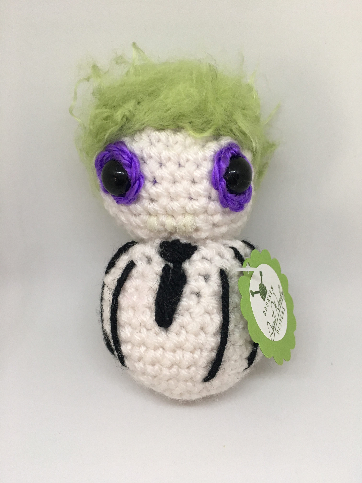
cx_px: 181
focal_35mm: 29
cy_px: 242
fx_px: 404
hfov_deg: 48.2
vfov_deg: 61.7
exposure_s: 1/30
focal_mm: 4.15
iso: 25
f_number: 2.2
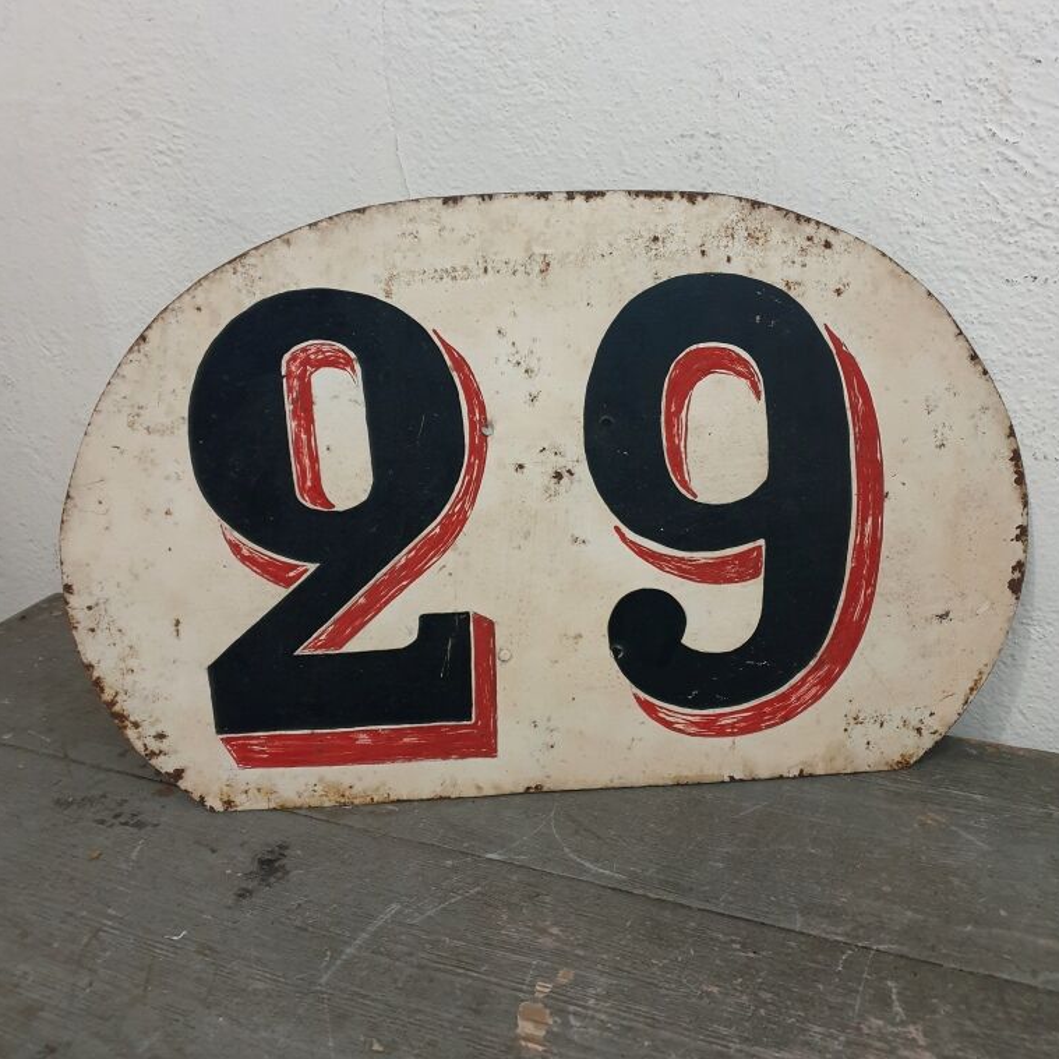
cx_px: 530
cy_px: 525
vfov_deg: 52.5
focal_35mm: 31
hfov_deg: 52.5
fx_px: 1073
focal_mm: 4.3
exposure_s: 1/50
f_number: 1.5
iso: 320
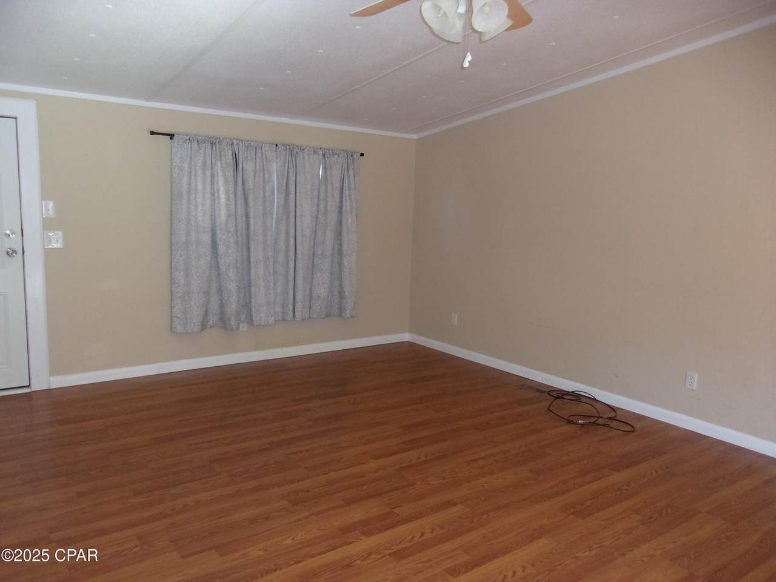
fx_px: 605
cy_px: 291
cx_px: 388
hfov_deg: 65.3
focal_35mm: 27
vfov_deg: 51.4
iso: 200
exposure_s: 1/34
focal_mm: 4.9
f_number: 3
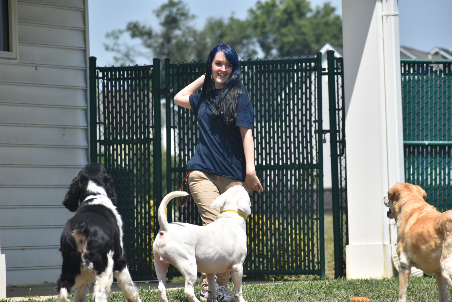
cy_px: 151
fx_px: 3107
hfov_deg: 8.3
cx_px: 226
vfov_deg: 5.6
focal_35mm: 248
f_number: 7.1
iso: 400
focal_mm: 165
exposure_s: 1/2000
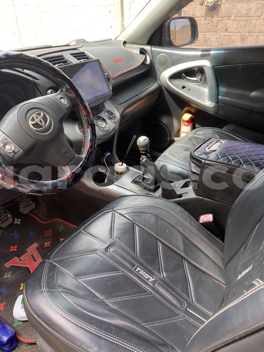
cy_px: 176
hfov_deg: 53.1
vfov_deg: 67.3
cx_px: 132
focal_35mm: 26
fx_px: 264
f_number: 1.8
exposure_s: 1/122
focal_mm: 4.25
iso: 40
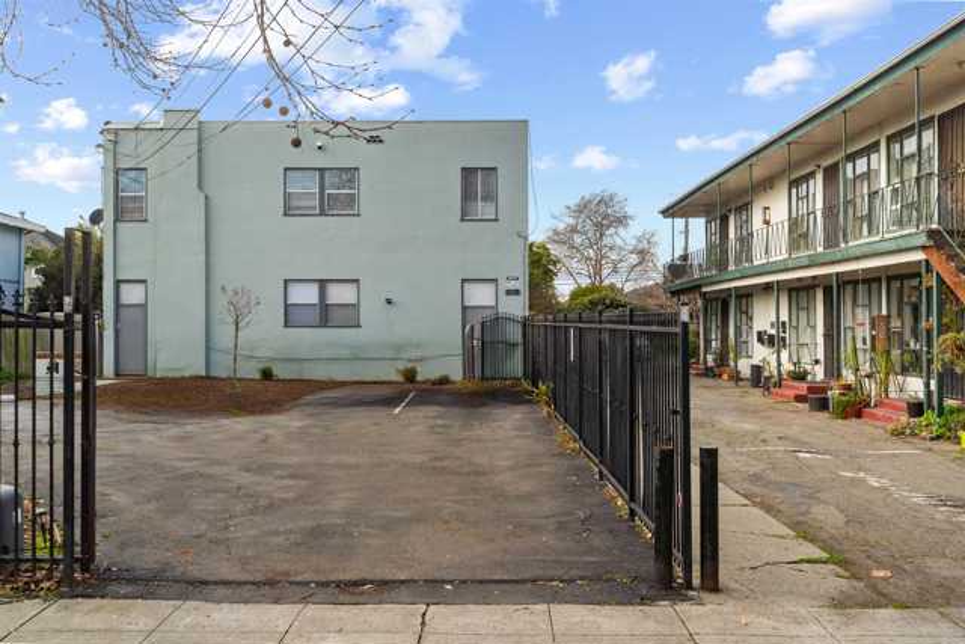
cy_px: 322
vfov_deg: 38.9
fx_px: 912
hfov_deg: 55.8
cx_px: 482
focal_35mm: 34
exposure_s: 1/1000
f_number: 6.3
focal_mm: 34
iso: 400
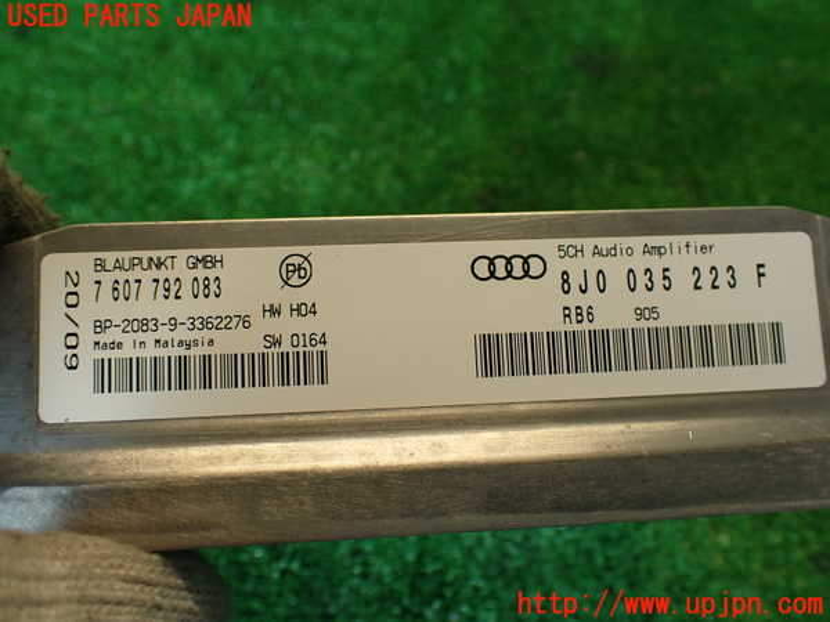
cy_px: 311
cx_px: 415
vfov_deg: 44.2
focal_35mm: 32
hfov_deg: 56.8
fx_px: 767
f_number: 2.4
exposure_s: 1/50
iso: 200
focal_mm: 5.79
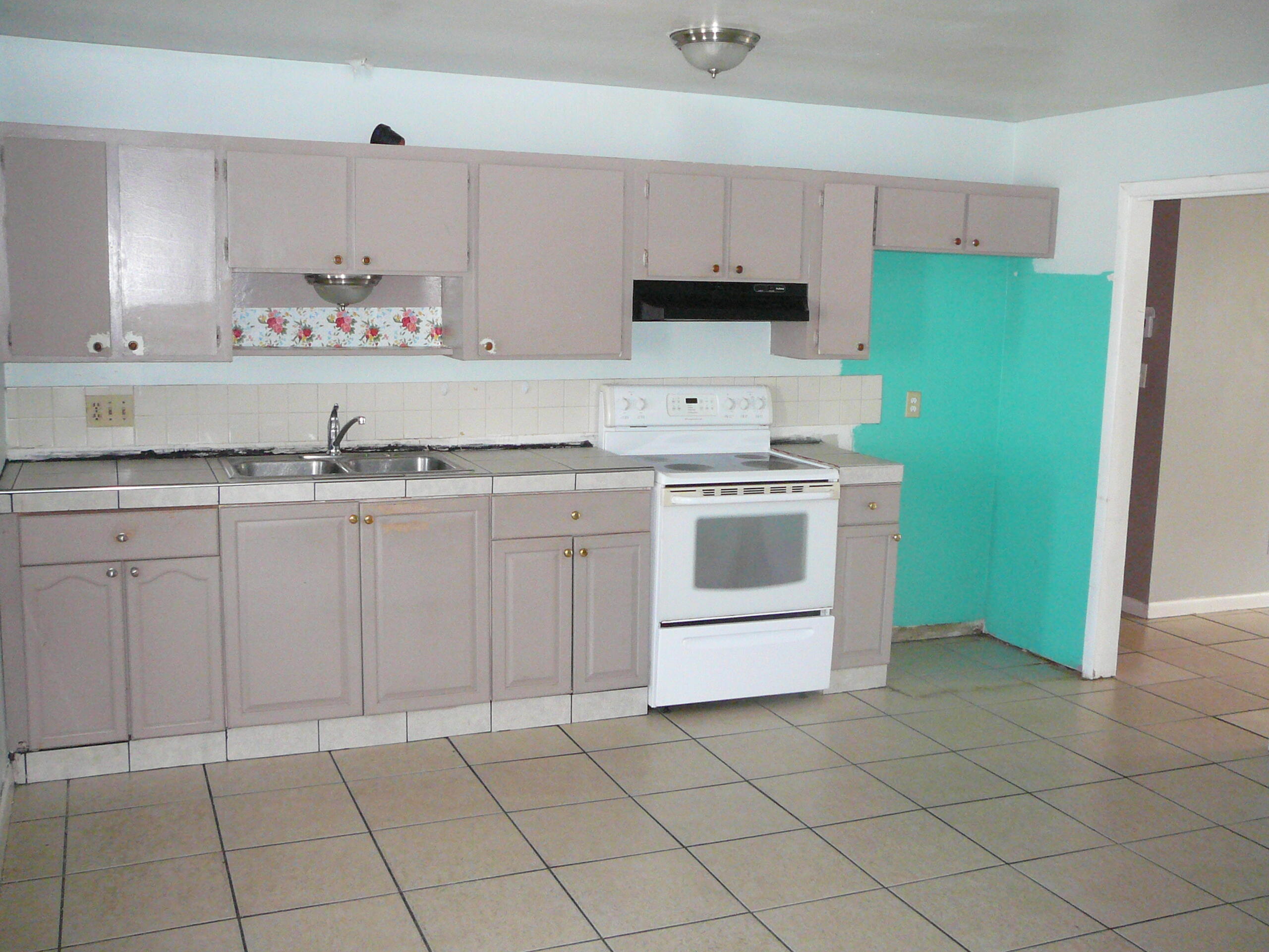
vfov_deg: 40.7
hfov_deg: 52.6
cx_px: 634
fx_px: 1283
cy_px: 476
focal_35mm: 35
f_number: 2.8
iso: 400
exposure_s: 1/30
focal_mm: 5.2
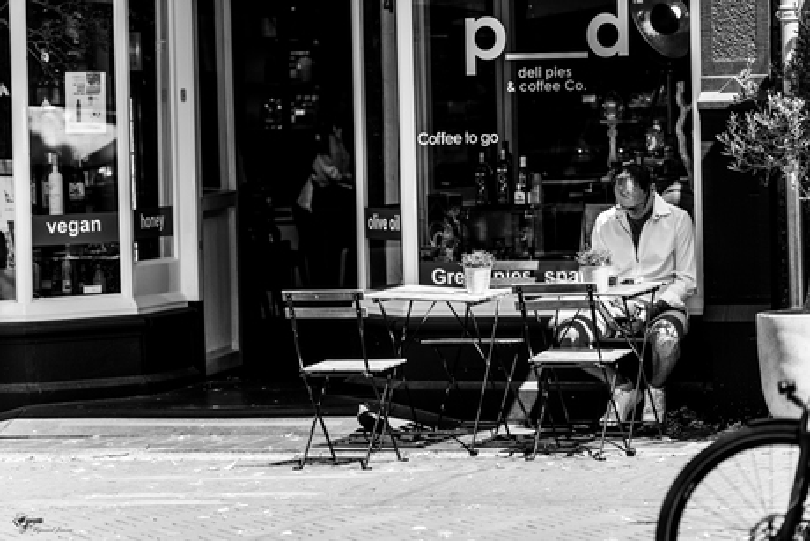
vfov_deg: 7.4
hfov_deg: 11.1
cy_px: 270
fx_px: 4175
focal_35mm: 186
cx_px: 405
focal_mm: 185.5
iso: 500
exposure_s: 1/2000
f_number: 4
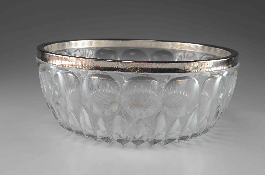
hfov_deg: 30.6
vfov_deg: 20.5
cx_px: 132
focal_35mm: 66
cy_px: 88
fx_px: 485
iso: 100
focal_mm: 44
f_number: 14
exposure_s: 1/80
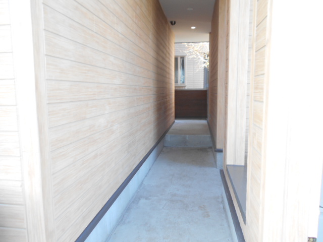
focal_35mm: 26
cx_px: 162
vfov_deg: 53.1
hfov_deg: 67.3
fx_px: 243
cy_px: 121
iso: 80
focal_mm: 4.6
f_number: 3.2
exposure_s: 1/40
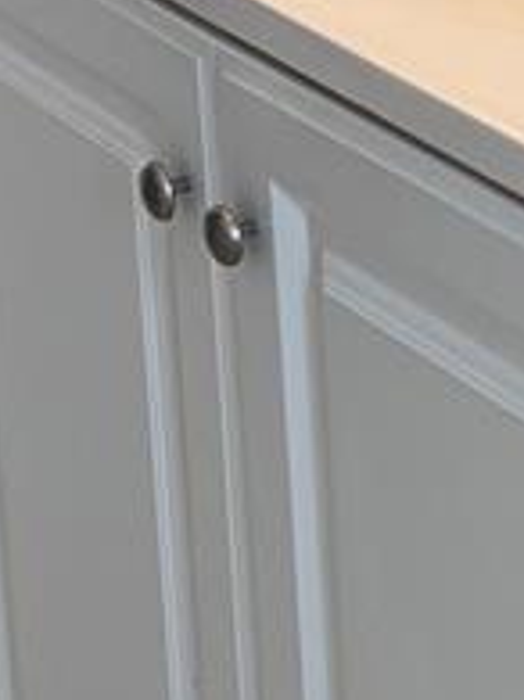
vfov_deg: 12.1
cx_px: 969
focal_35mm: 160
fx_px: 3233
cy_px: -144
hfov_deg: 8.8
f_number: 1.5
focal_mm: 5.7
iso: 32
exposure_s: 1/137
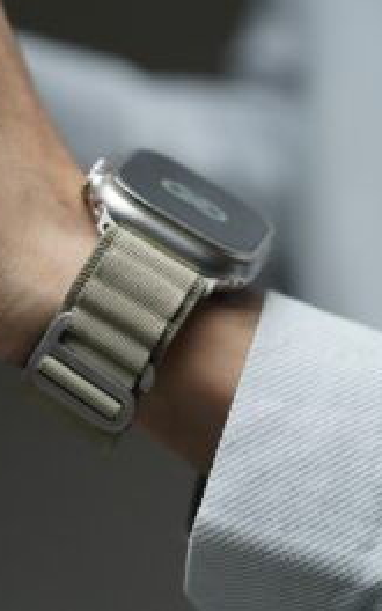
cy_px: 307
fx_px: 2315
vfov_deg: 15.0
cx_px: 132
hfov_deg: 9.4
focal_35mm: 139
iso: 1600
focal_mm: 90
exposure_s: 1/90
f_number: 3.5
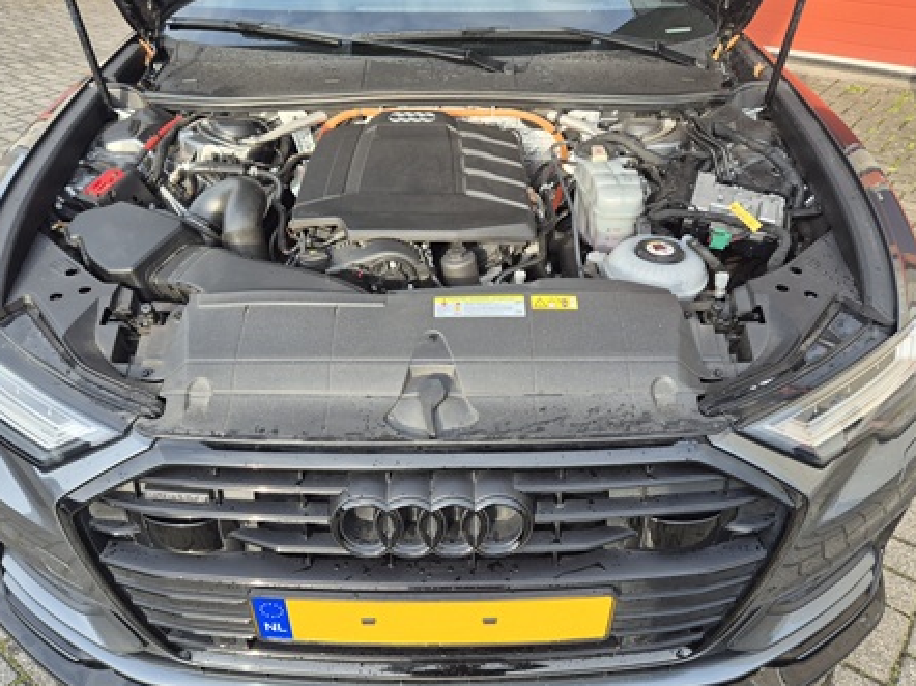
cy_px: 366
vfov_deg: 51.3
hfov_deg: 65.3
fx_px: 714
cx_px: 445
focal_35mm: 27
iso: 25
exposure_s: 1/218
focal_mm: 5.4
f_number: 1.8
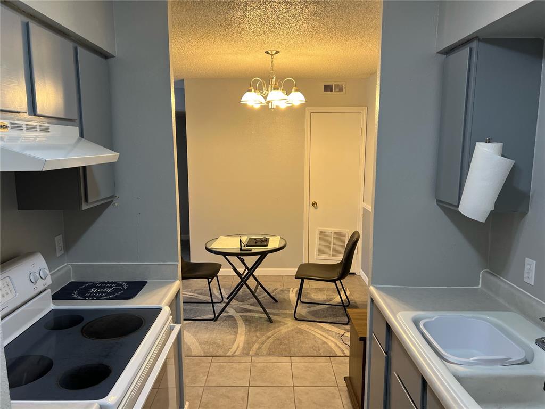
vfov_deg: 53.1
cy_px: 204
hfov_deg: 67.3
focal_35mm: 26
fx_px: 409
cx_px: 272
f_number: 1.5
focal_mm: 5.7
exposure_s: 1/60
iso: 80
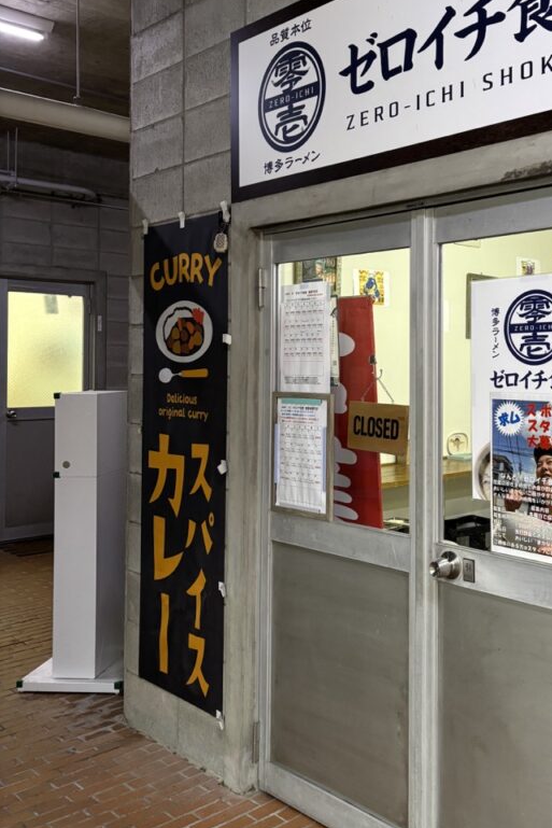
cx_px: 412
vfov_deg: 52.9
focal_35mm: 36
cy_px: 348
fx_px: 828
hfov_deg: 36.1
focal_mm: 5.96
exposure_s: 1/60
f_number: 1.6
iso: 250
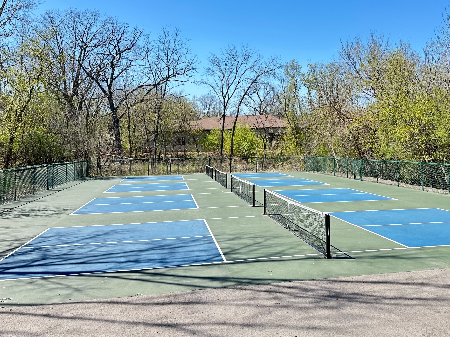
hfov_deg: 51.7
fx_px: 455
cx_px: 298
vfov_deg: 40.3
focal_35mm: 35
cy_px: 118
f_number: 1.78
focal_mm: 6.86
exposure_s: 1/1183
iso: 80
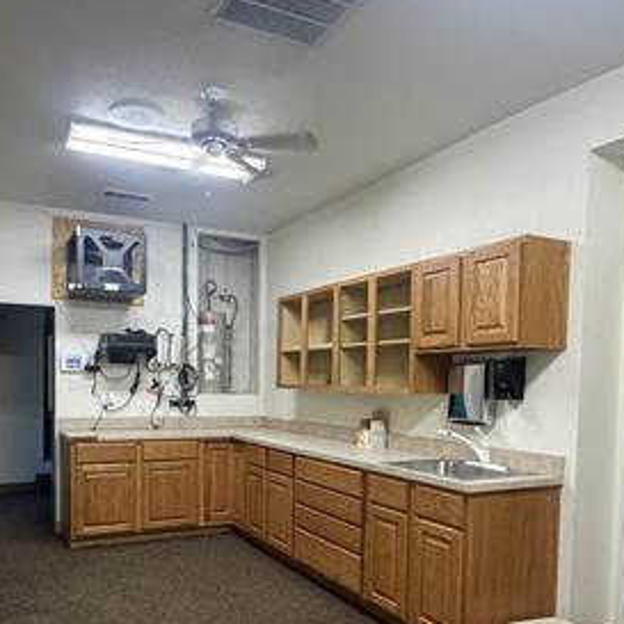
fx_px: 591
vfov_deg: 54.6
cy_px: 411
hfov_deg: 55.3
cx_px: 254
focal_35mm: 29
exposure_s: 1/60
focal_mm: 2.22
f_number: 2.2
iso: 500
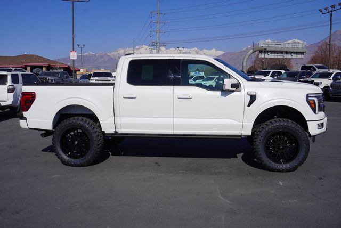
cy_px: 114
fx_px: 341
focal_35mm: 36
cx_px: 170
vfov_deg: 36.9
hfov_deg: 53.1
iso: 100
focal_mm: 24
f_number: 11
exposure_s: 1/400
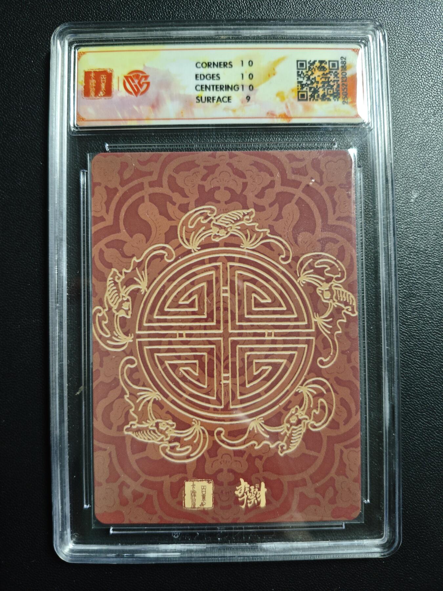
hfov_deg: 53.1
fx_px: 444
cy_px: 296
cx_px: 222
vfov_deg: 67.3
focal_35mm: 26
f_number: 1.5
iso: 400
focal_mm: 4.94
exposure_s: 1/100
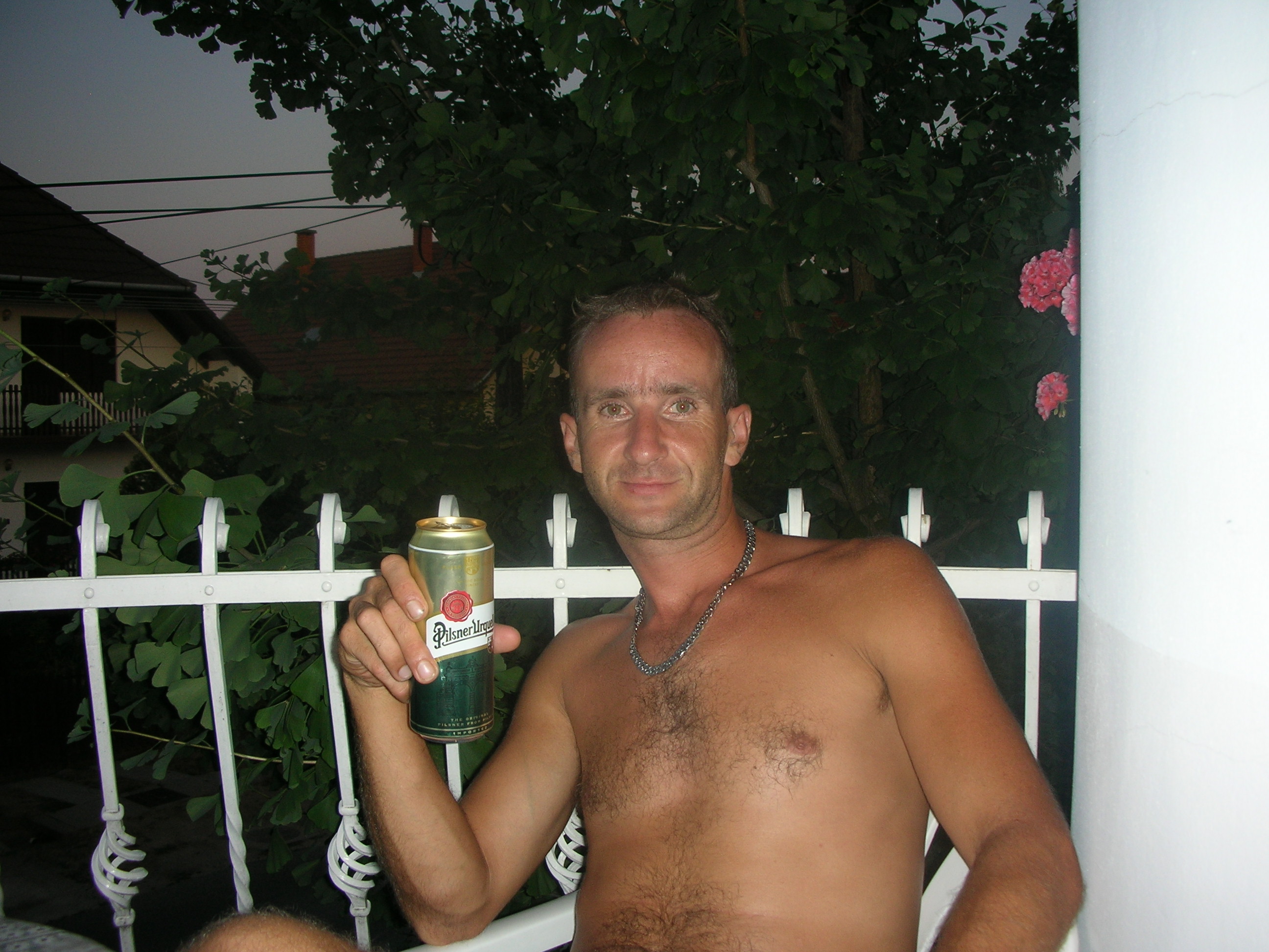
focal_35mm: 35
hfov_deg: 52.6
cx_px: 634
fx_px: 1283
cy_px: 476
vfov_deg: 40.7
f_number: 3
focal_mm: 5.8
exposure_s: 1/60.1
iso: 52
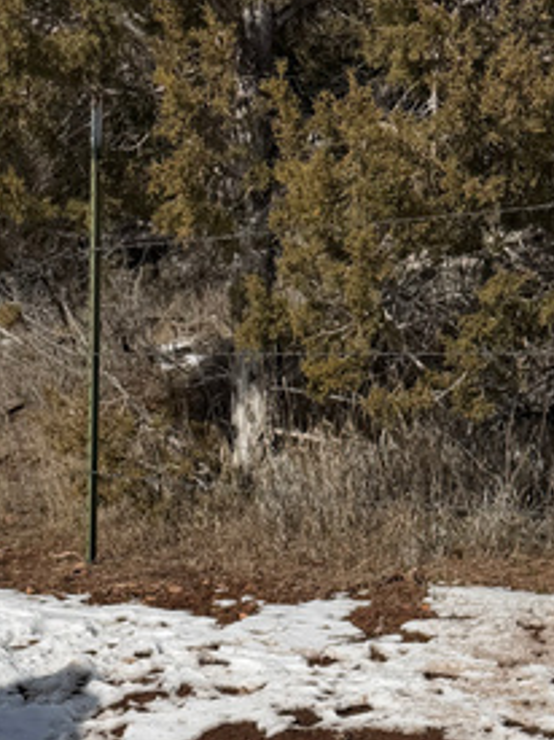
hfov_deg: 21.6
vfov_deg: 25.5
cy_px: 926
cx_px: 113
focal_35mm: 67
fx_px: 1431
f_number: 1.78
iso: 80
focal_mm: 6.76
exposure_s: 1/14286
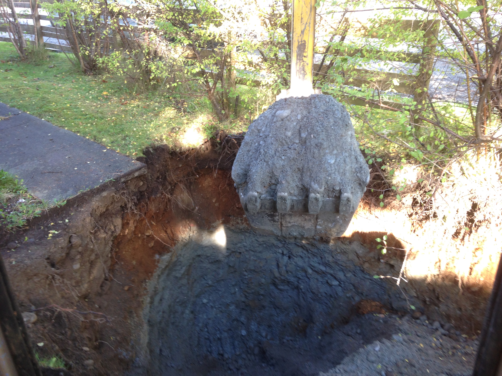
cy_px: 188
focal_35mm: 33
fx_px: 479
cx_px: 251
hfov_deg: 55.4
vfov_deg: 42.9
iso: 64
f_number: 2.4
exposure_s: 1/60
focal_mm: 4.12
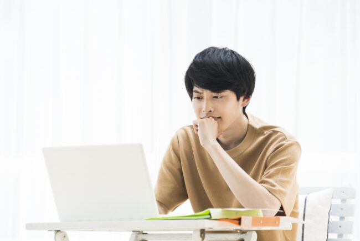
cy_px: 120
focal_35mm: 165
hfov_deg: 12.4
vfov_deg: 8.3
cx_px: 180
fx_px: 1651
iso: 400
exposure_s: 1/640
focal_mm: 165
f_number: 4
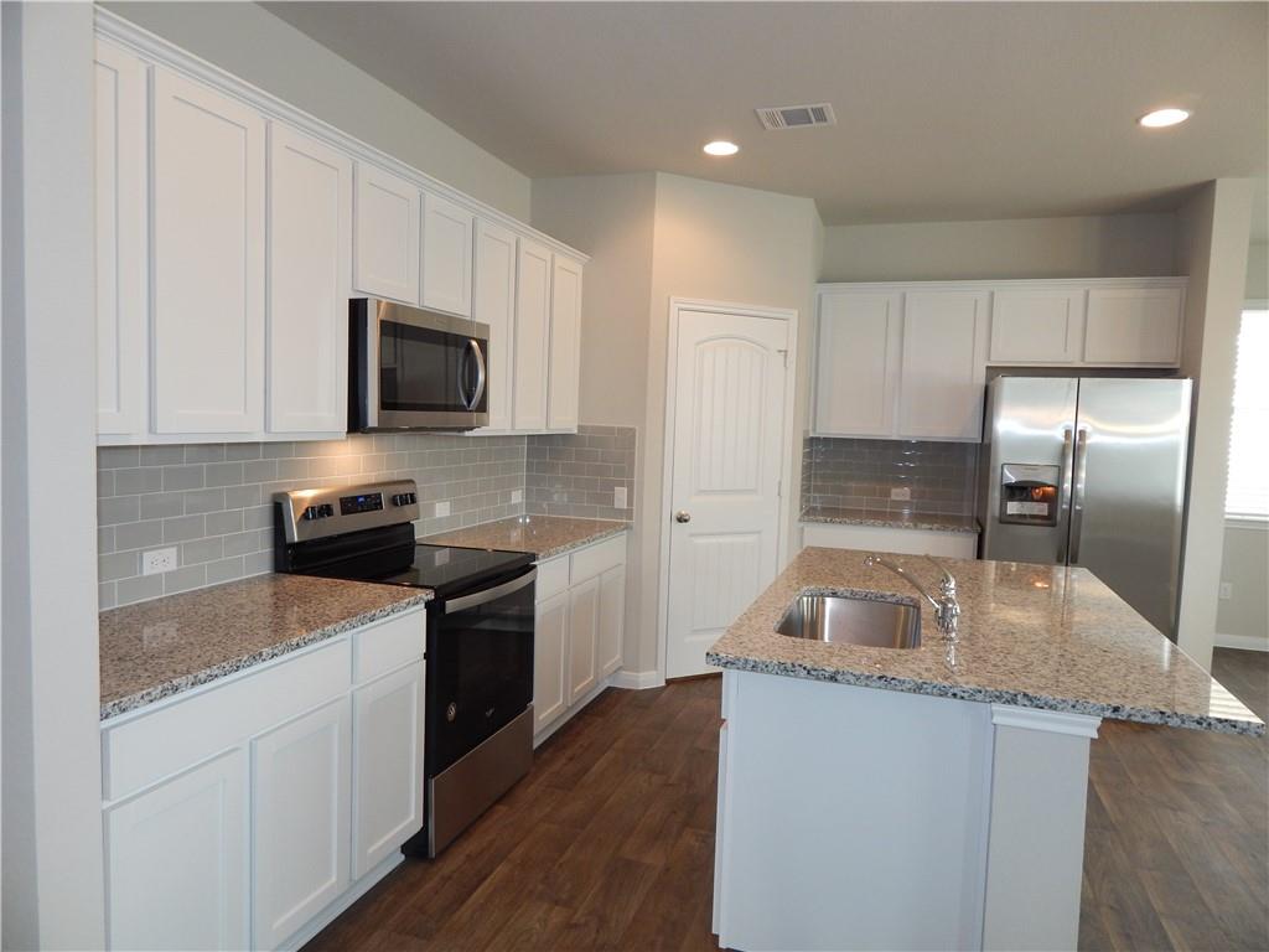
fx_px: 807
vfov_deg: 61.1
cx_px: 634
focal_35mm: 22
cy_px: 476
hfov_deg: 76.4
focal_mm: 4
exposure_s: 1/30
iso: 180
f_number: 3
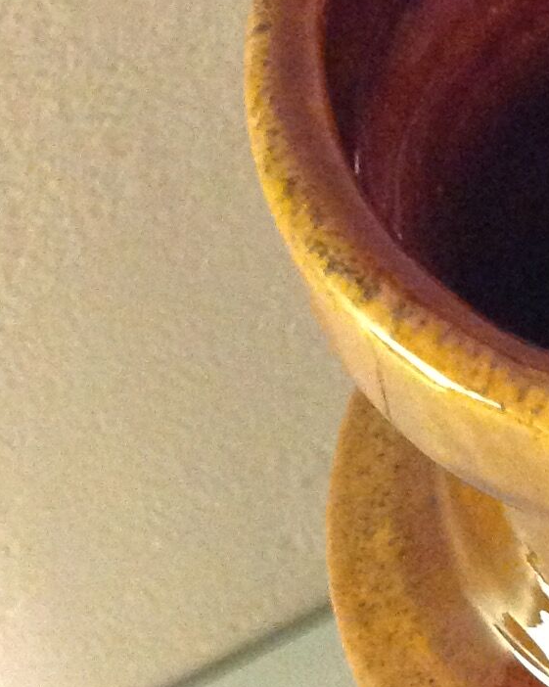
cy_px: 214
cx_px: 725
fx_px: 2561
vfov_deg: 15.2
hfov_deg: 11.9
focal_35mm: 126
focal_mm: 4.28
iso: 640
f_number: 2.4
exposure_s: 1/17
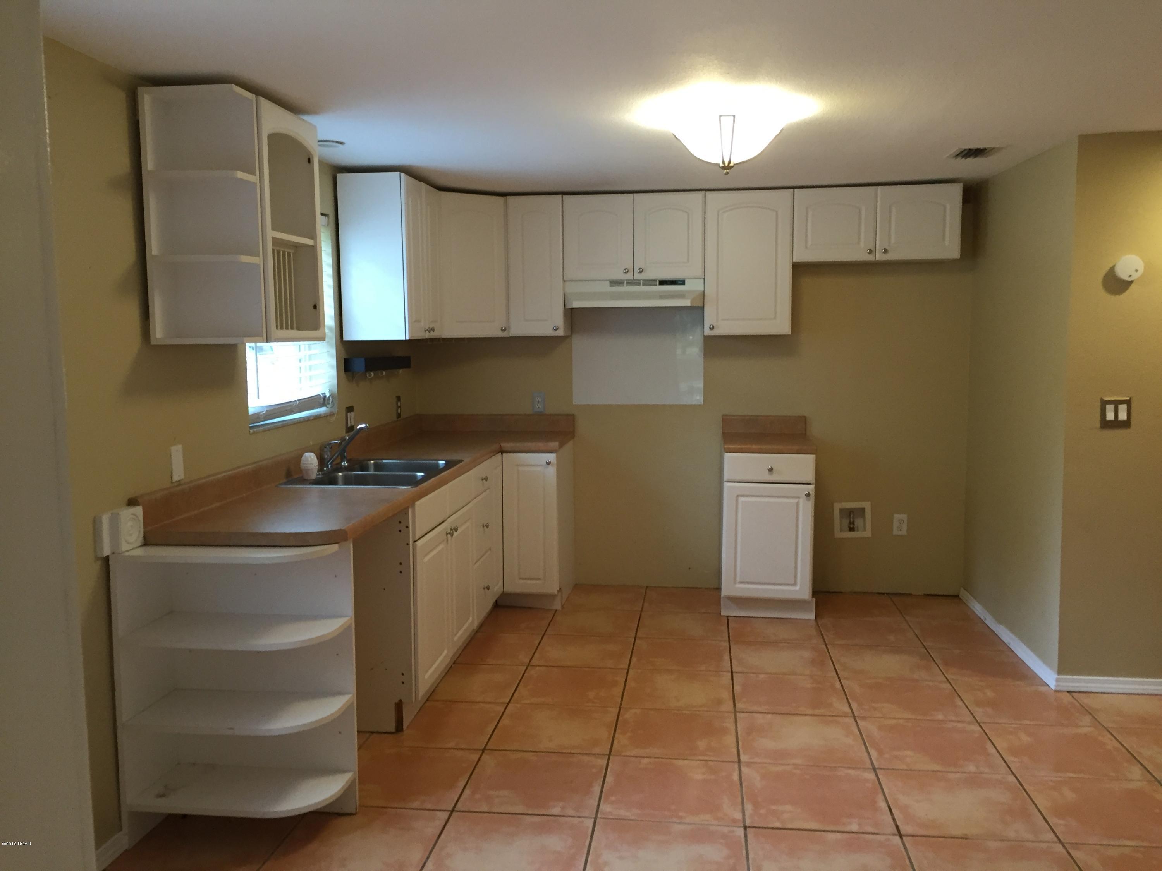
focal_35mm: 29
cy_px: 436
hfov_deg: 61.7
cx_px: 581
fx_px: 973
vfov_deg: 48.2
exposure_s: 1/30
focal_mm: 4.15
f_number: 2.2
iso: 125
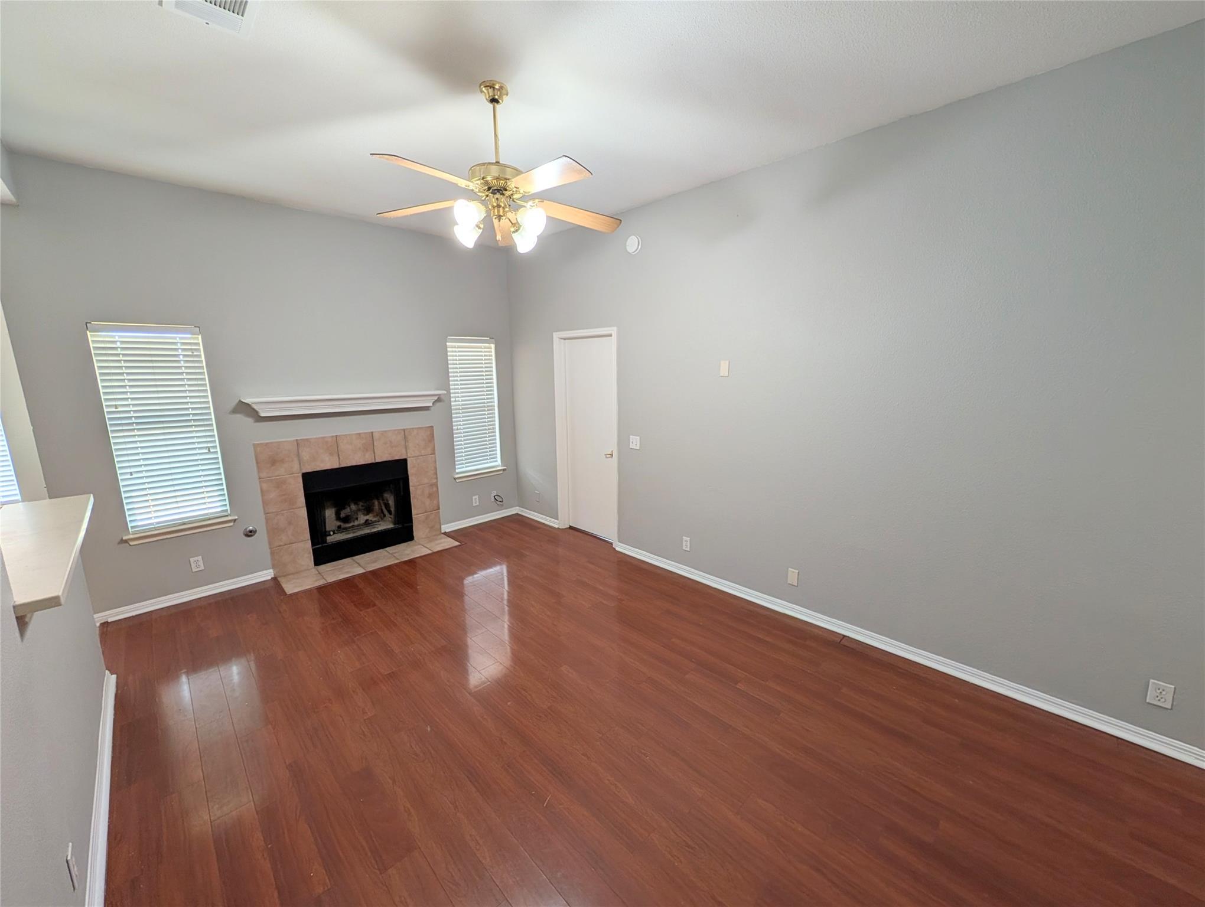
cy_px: 454
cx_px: 602
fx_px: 418
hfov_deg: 110.5
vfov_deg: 94.6
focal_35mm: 12
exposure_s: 1/120
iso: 81
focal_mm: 2.02
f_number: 1.7
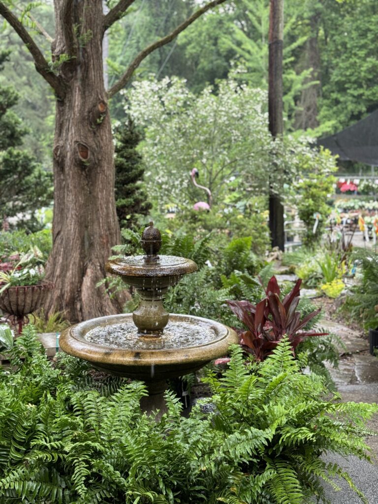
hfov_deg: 30.3
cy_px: 252
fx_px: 699
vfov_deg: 39.7
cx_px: 189
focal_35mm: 48
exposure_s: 1/83
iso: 100
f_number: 1.78
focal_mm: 6.76
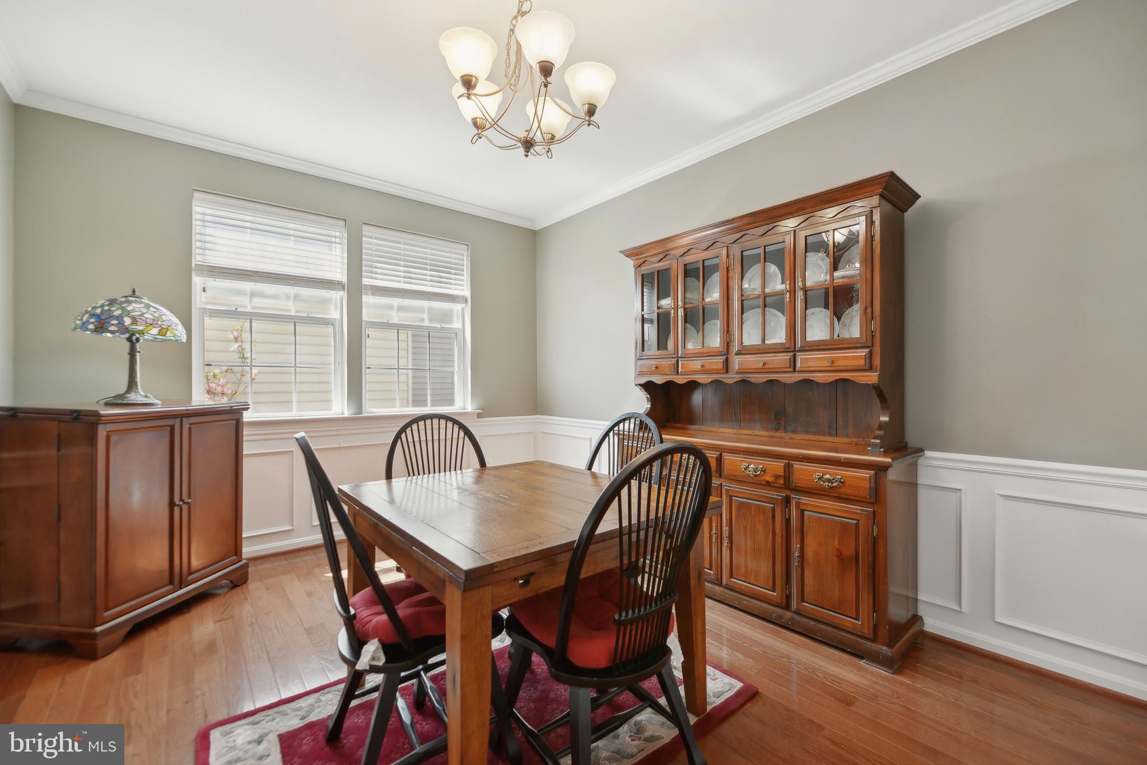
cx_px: 574
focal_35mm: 14
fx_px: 446
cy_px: 382
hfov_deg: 104.2
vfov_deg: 81.2
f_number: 5
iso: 400
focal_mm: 14
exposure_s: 1/50
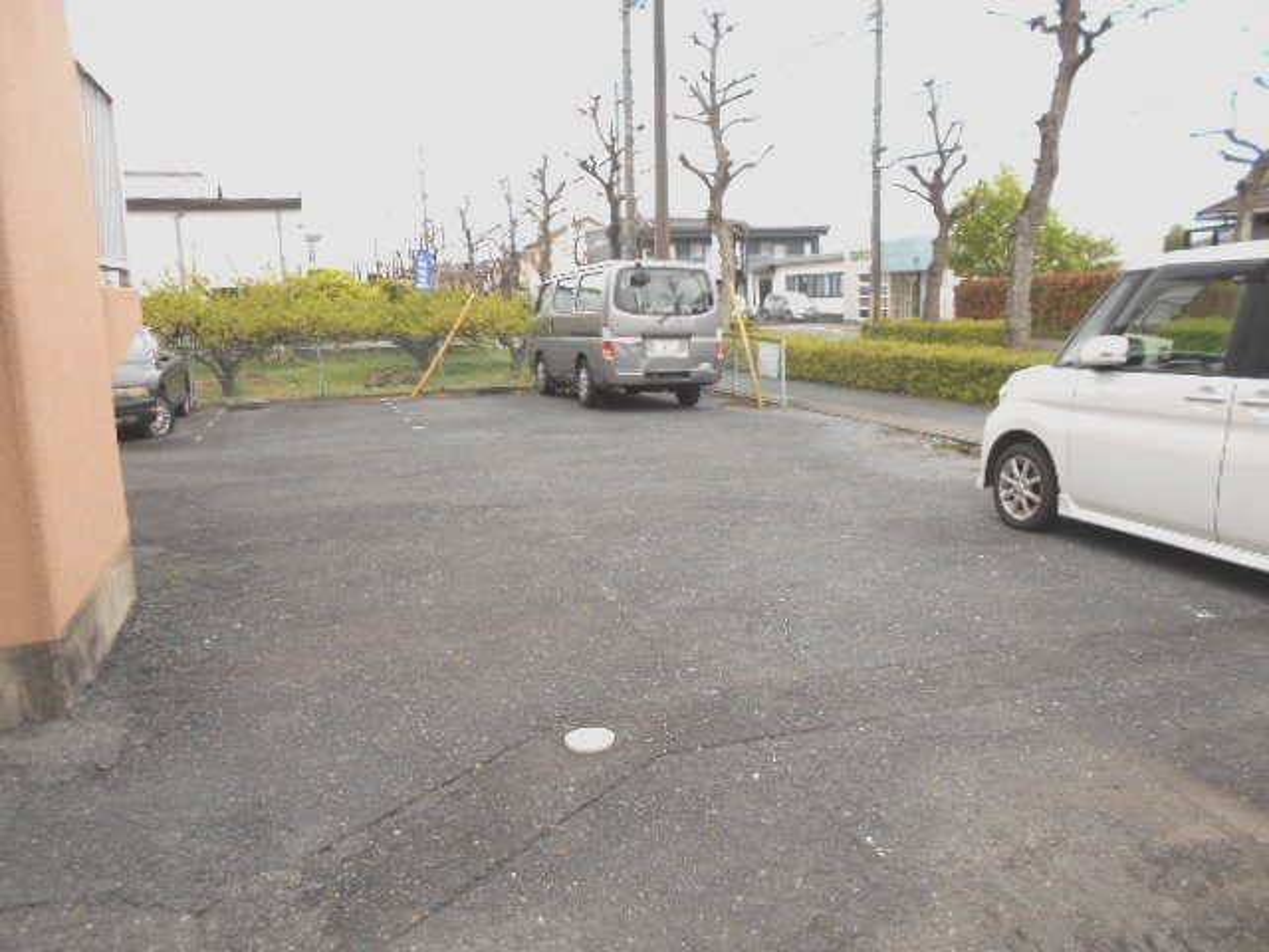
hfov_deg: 67.3
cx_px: 634
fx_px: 953
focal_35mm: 26
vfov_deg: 53.1
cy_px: 476
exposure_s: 1/125
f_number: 3.2
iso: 80
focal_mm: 4.6
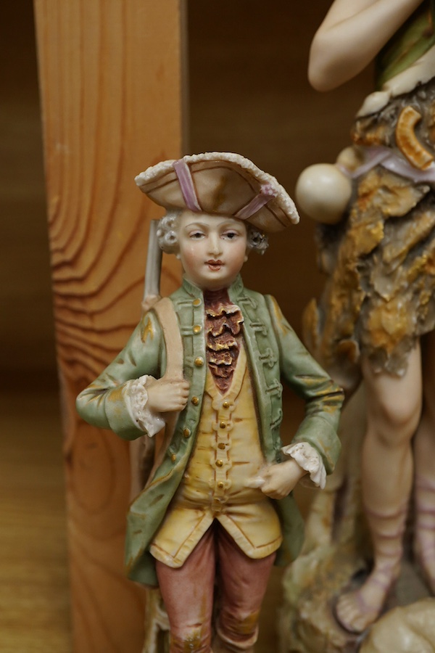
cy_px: 326
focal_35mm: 45
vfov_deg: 43.6
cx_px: 218
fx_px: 816
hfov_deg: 29.9
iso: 1250
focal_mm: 30
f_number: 10
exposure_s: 1/125
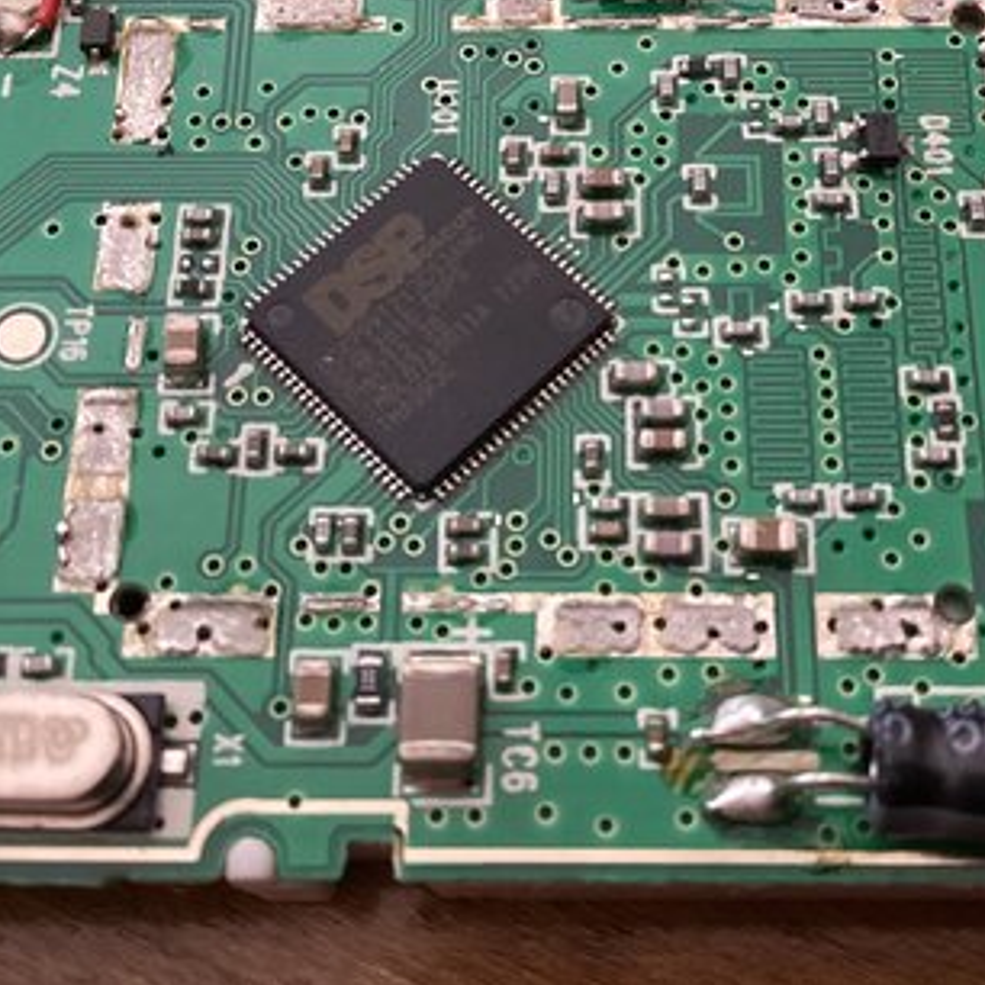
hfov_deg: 32.2
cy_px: 277
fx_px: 1706
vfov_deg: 31.8
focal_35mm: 53
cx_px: 560
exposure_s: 1/50
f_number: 2.4
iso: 320
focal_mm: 3.3
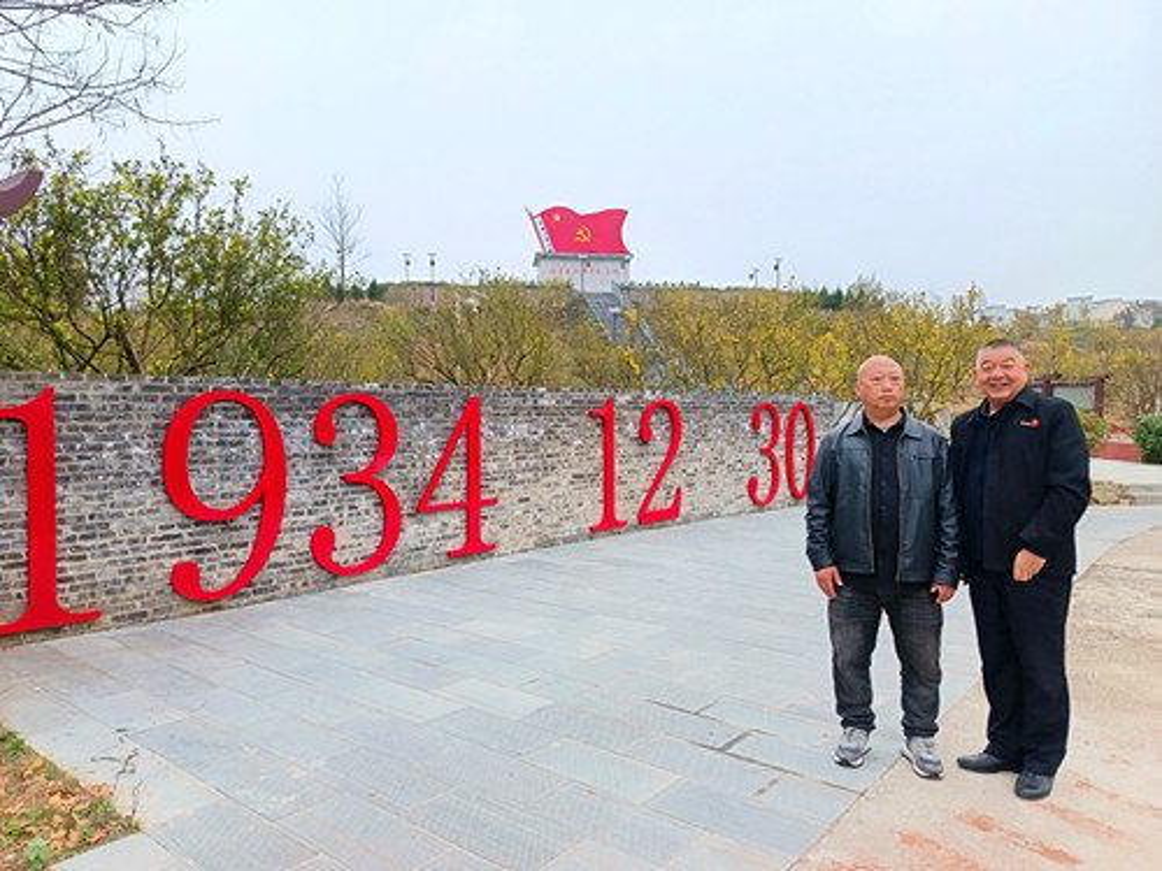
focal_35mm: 24
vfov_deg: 56.8
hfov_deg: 71.6
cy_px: 436
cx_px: 581
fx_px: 806
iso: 120
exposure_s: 1/100
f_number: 1.75
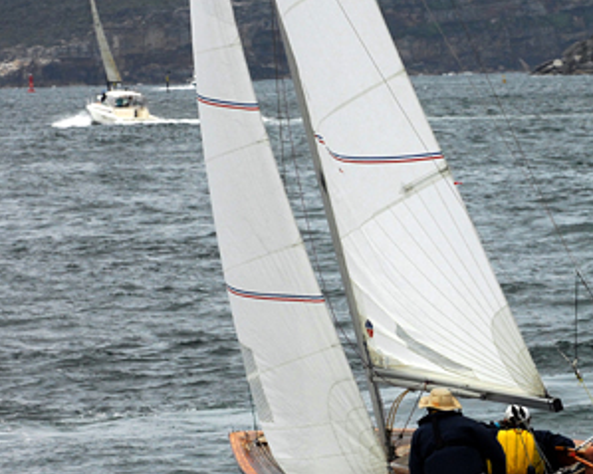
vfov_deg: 3.1
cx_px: 460
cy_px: 273
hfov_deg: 3.9
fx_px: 8666
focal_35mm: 494
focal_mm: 175
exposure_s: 1/800
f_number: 9
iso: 400
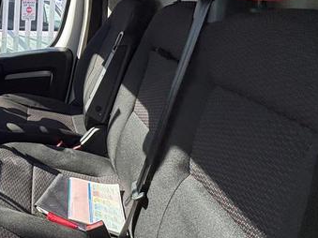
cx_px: -33
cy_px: 15
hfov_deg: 40.4
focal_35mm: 37
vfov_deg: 35.8
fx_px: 340
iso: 64
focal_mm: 2.22
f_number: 2.2
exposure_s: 1/700
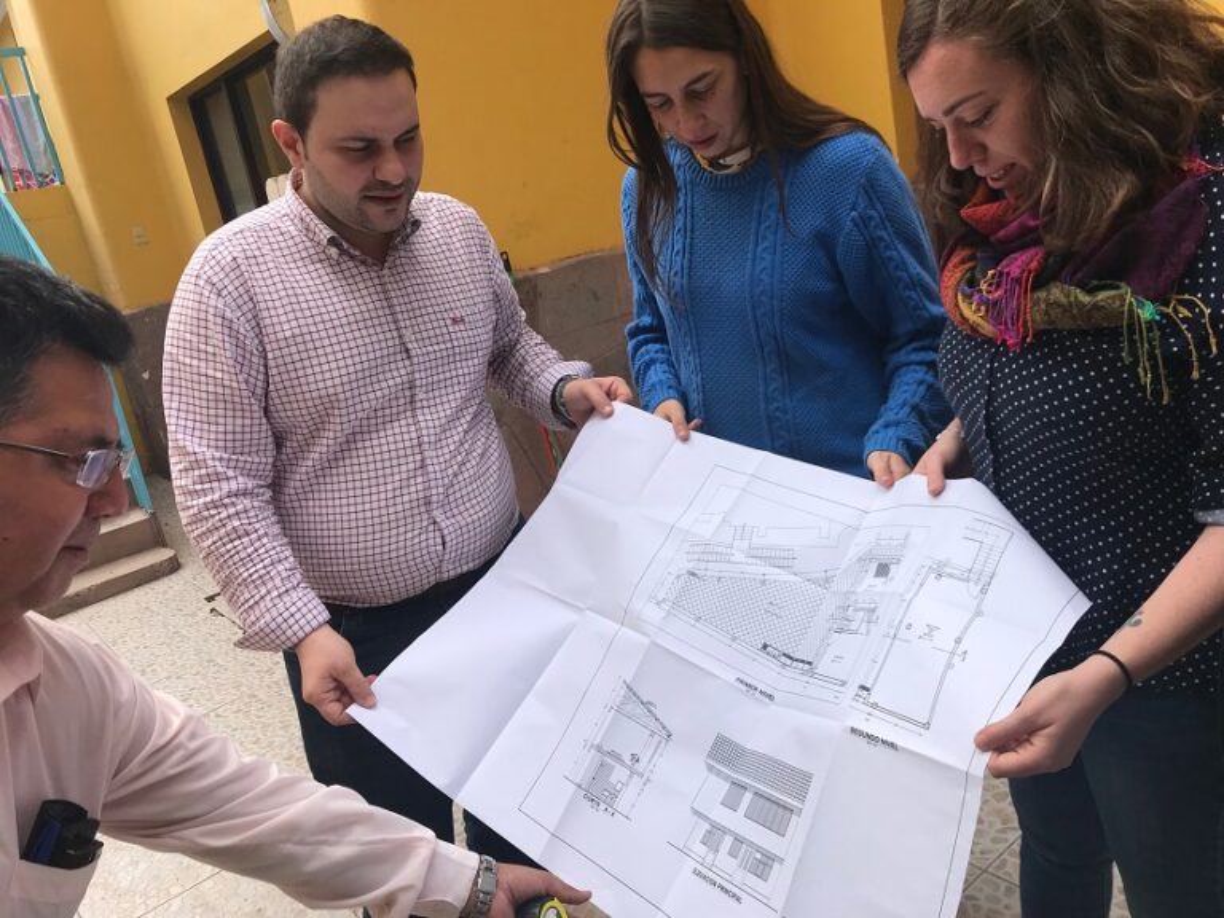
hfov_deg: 63.4
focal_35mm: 28
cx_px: 612
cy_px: 459
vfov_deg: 49.7
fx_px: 990
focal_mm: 3.99
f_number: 1.8
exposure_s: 1/754
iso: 20
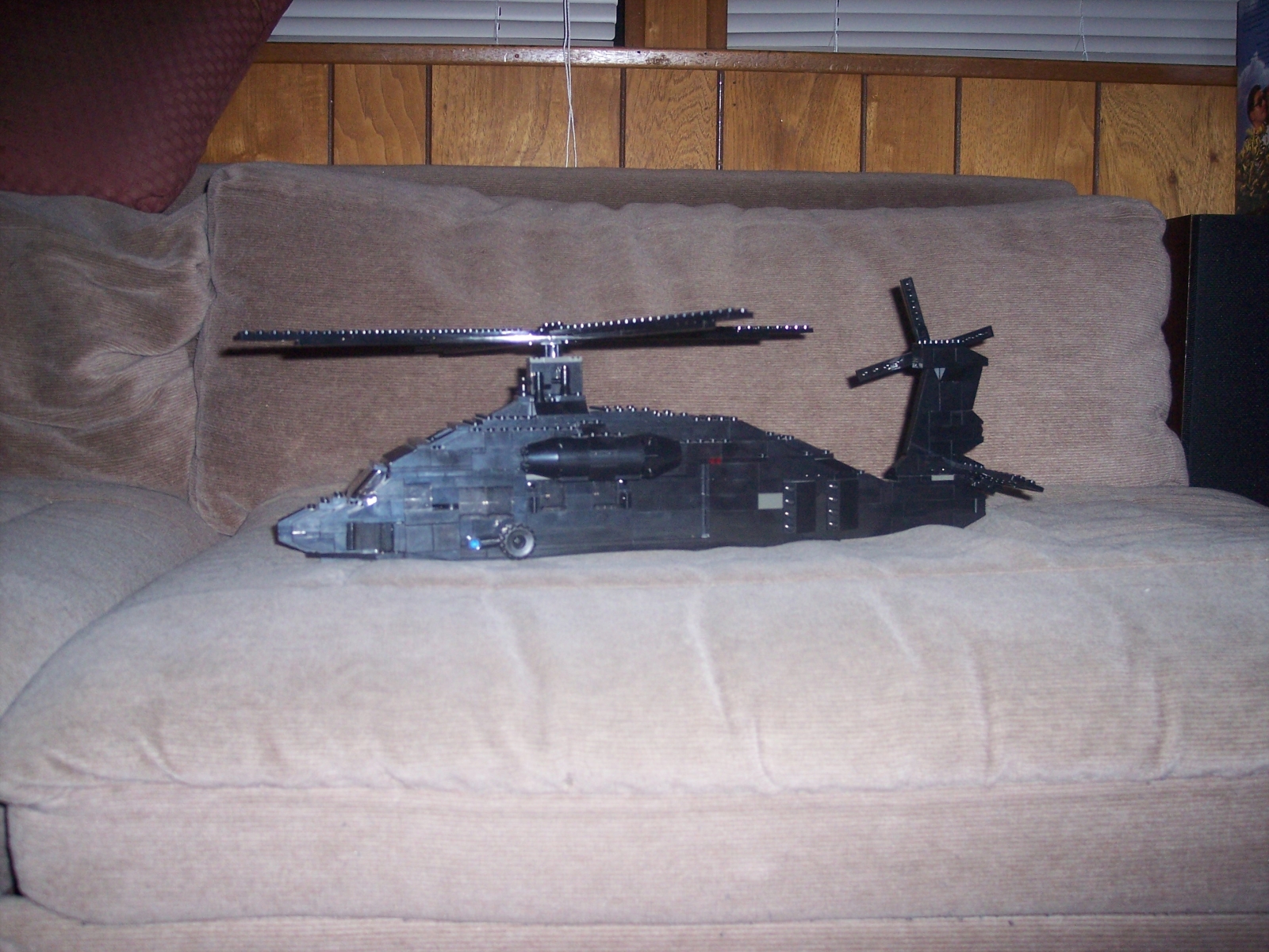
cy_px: 476
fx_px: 1430
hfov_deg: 47.9
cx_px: 634
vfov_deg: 36.8
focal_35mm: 39
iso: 140
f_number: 2.8
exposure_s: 1/60
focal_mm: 8
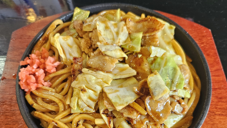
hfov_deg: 71.9
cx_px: 113
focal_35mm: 26
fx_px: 157
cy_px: 88
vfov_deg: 43.6
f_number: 1.8
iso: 160
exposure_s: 1/101
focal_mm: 5.4
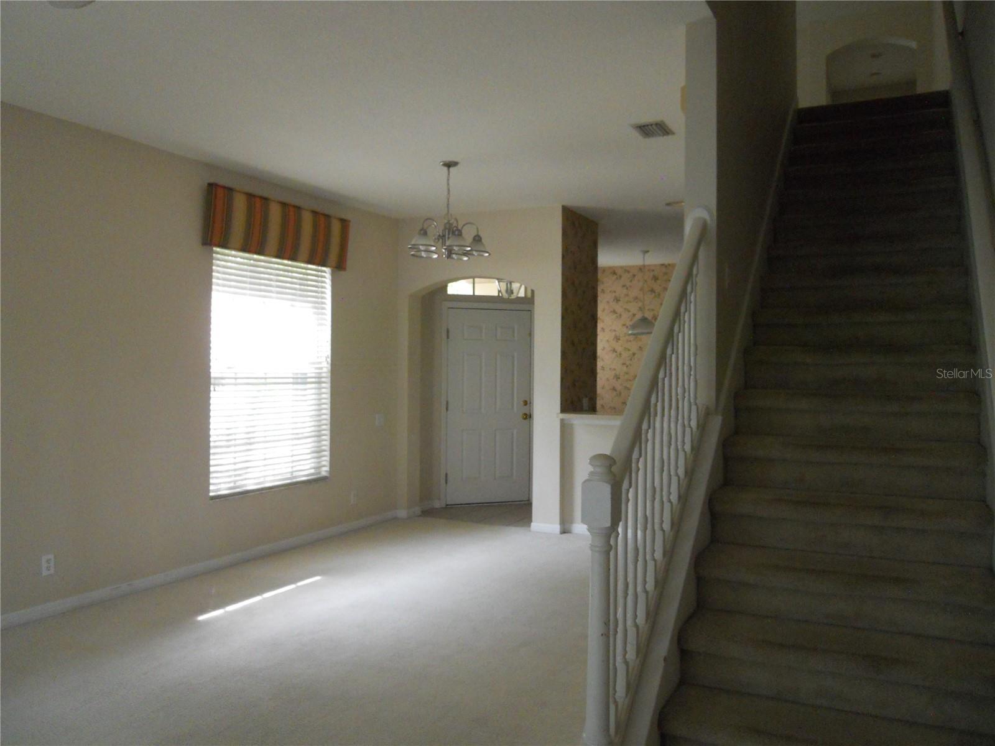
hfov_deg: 63.4
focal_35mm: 28
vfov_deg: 49.7
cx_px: 498
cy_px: 373
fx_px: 805
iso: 640
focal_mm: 5
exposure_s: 1/125
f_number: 2.7
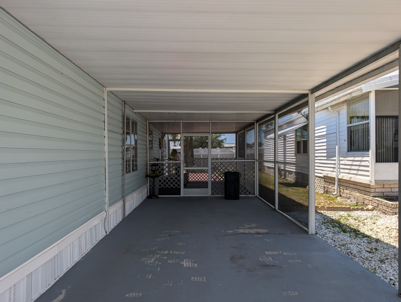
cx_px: 200
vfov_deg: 56.9
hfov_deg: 71.5
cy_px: 151
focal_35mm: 24
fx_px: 278
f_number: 1.68
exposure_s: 1/974
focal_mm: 6.9
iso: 22
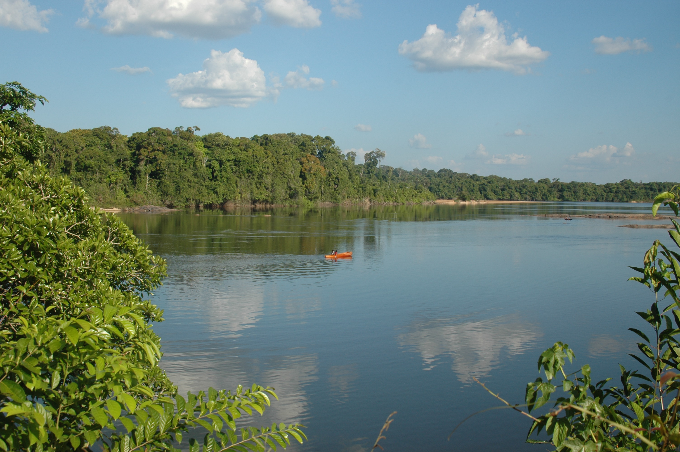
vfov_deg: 31.8
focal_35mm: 42
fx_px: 793
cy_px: 226
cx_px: 340
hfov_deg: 46.4
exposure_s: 1/320
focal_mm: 28
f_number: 9
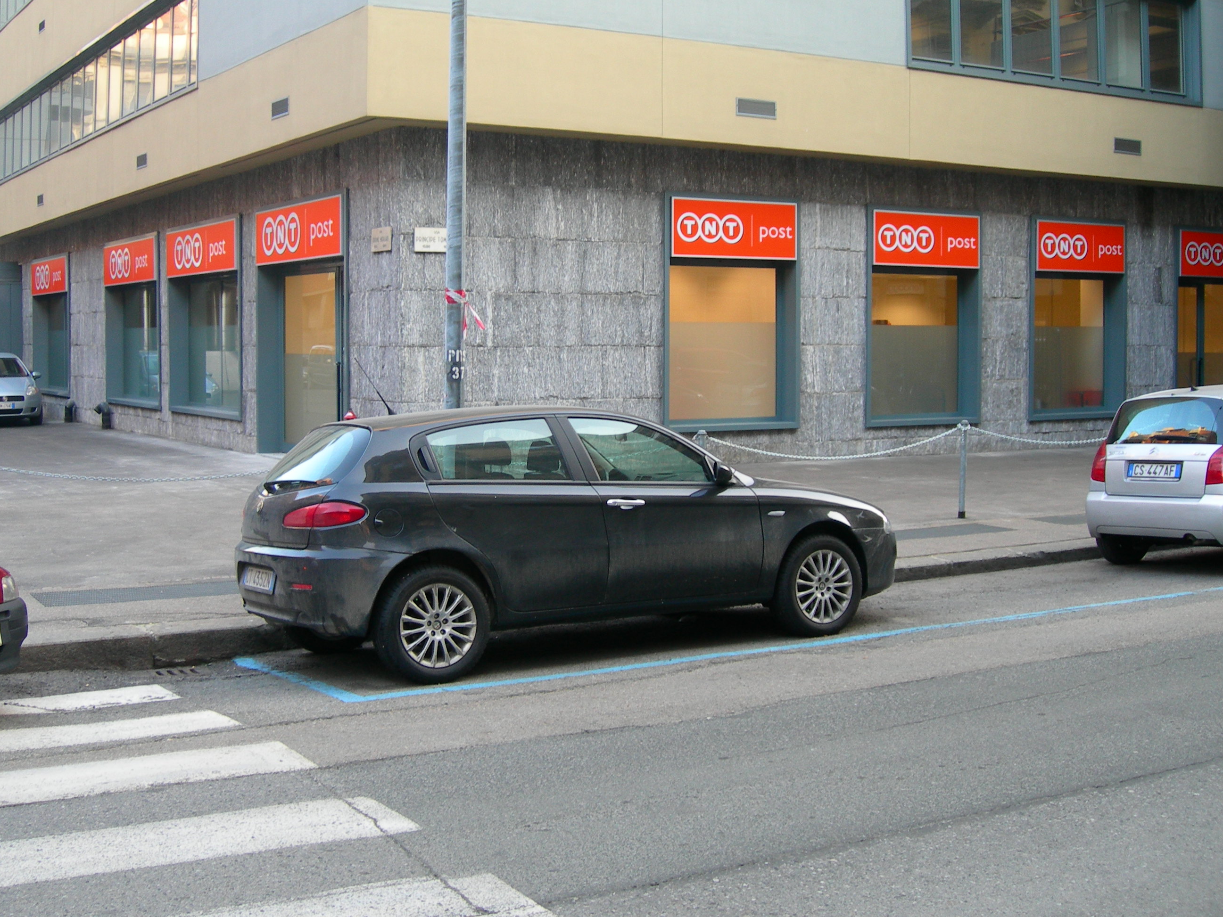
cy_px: 425
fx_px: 1590
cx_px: 599
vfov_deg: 32.2
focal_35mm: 45
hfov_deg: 42.1
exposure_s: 1/28.1
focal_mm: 7.8
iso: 50
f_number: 2.8
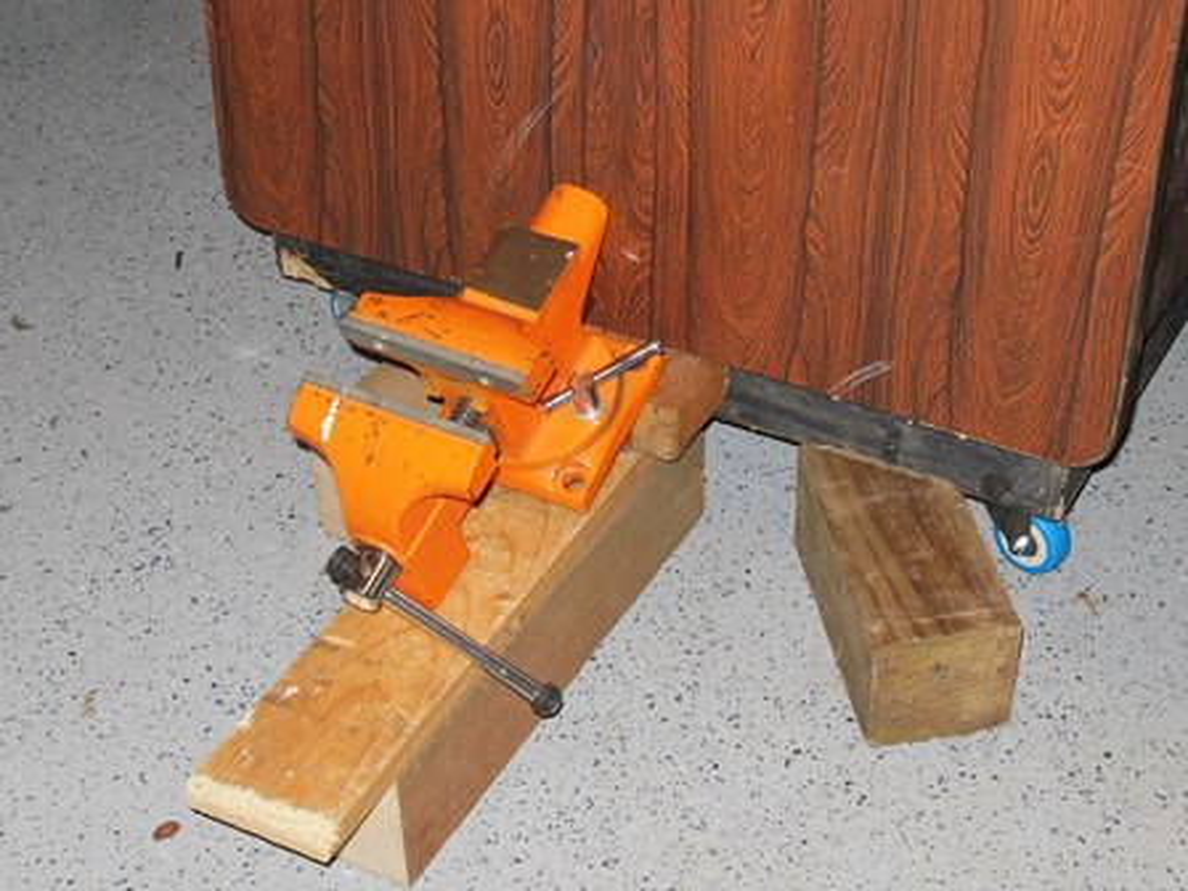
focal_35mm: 43
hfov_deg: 43.9
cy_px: 446
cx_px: 594
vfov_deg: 33.6
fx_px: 1476
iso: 250
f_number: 3.8
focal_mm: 7.7
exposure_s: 1/30
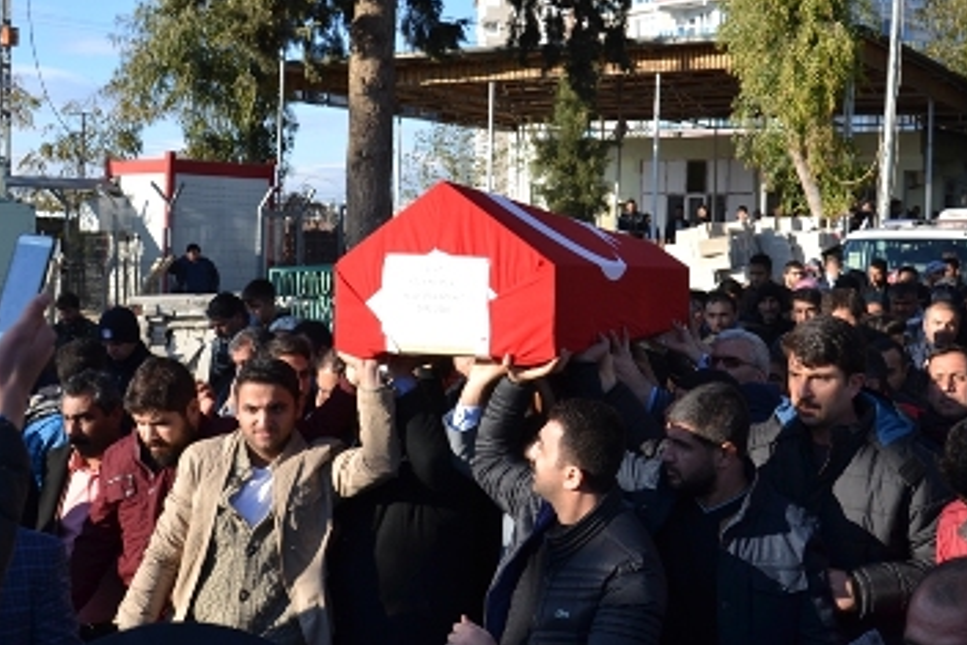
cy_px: 247
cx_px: 519
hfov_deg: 43.8
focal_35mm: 45
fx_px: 1201
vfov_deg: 30.0
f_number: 6.3
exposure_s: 1/160
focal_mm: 21
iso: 100
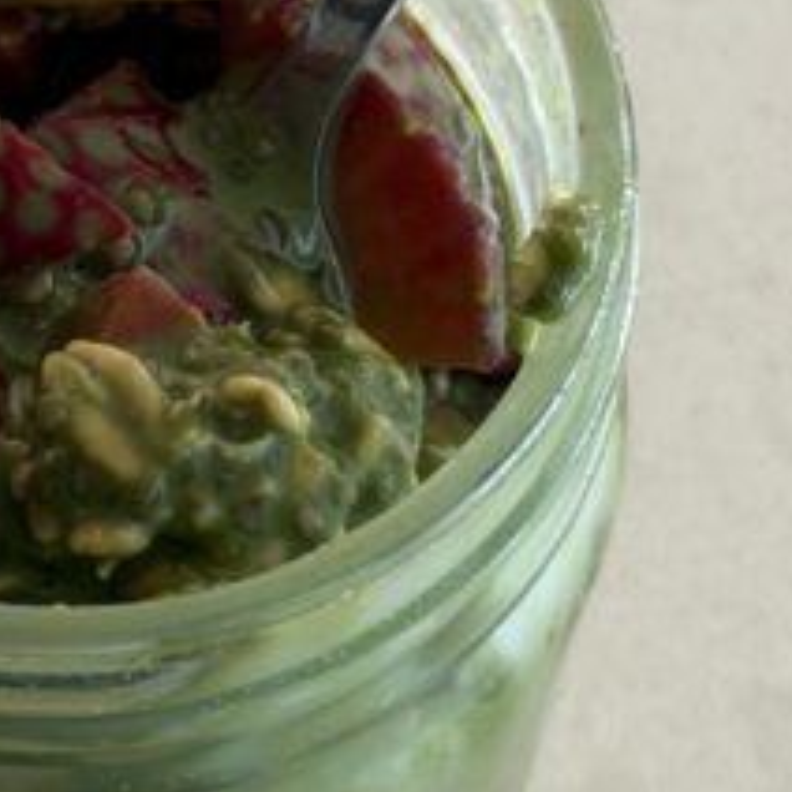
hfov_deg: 9.6
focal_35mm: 180
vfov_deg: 9.7
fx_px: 4659
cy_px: 273
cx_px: -133
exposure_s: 1/60
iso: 100
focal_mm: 6.76
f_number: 1.78
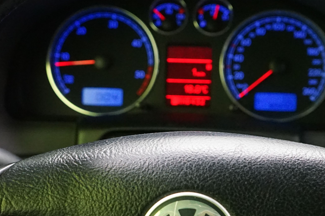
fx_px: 641
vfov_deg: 19.1
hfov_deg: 28.5
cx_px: 171
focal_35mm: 71
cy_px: 157
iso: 6400
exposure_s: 1/50
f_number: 5
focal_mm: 31
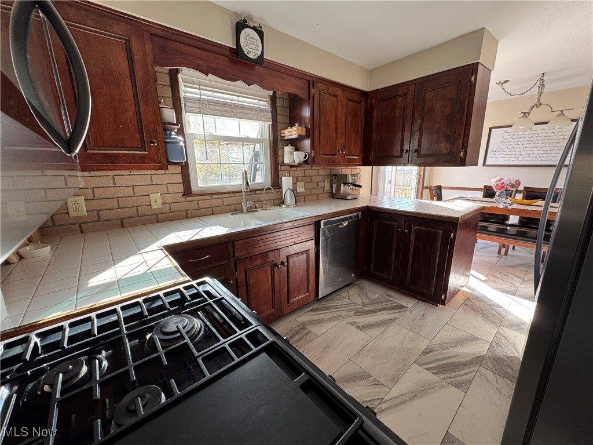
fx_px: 240
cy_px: 222
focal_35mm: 14
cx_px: 296
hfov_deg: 102.1
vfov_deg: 85.7
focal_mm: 2.22
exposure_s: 1/99
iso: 160
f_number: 2.2
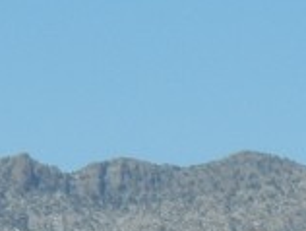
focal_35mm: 576
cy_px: 365
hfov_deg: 3.4
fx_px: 5099
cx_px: 43
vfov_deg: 2.6
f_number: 8.8
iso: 160
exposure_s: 1/317
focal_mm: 16
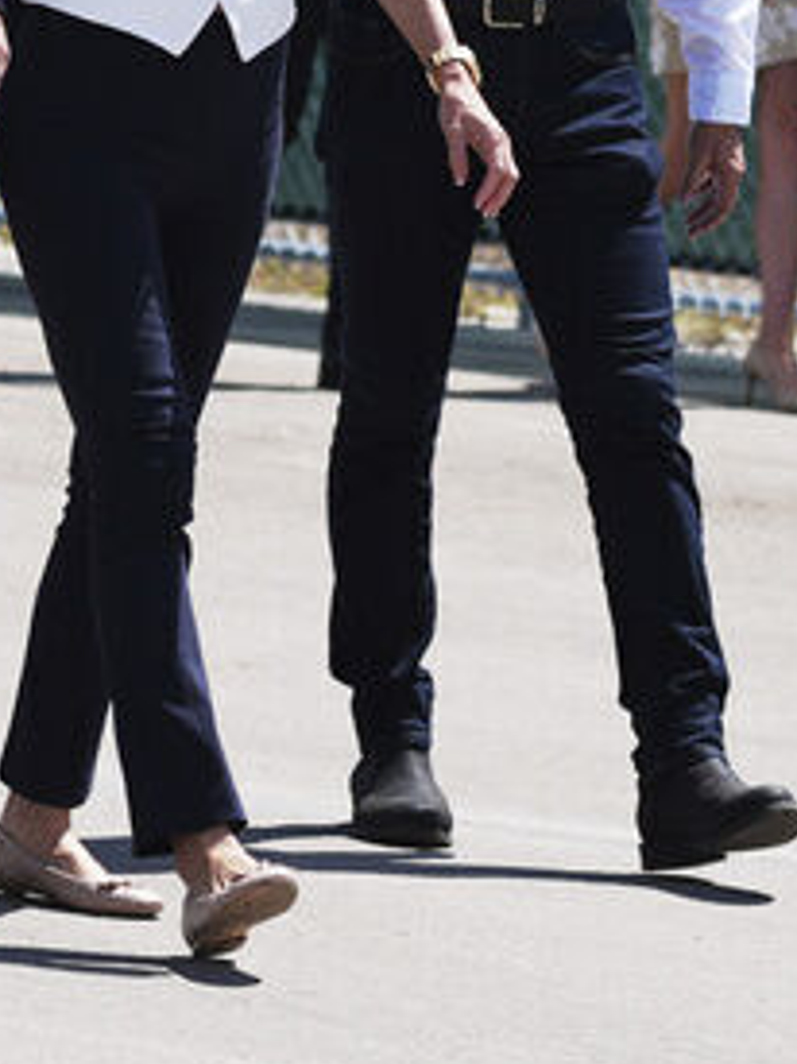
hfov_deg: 4.1
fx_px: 10999
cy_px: -188
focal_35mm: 358
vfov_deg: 5.5
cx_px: 317
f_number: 4.5
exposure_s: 1/2500
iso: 160
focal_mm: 100
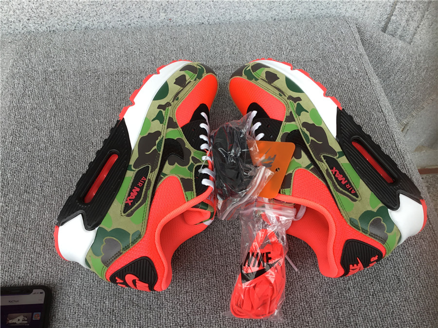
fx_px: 392
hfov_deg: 58.4
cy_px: 164
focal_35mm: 31
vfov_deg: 45.4
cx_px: 219
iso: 25
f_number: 2.4
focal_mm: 3.3
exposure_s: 1/102
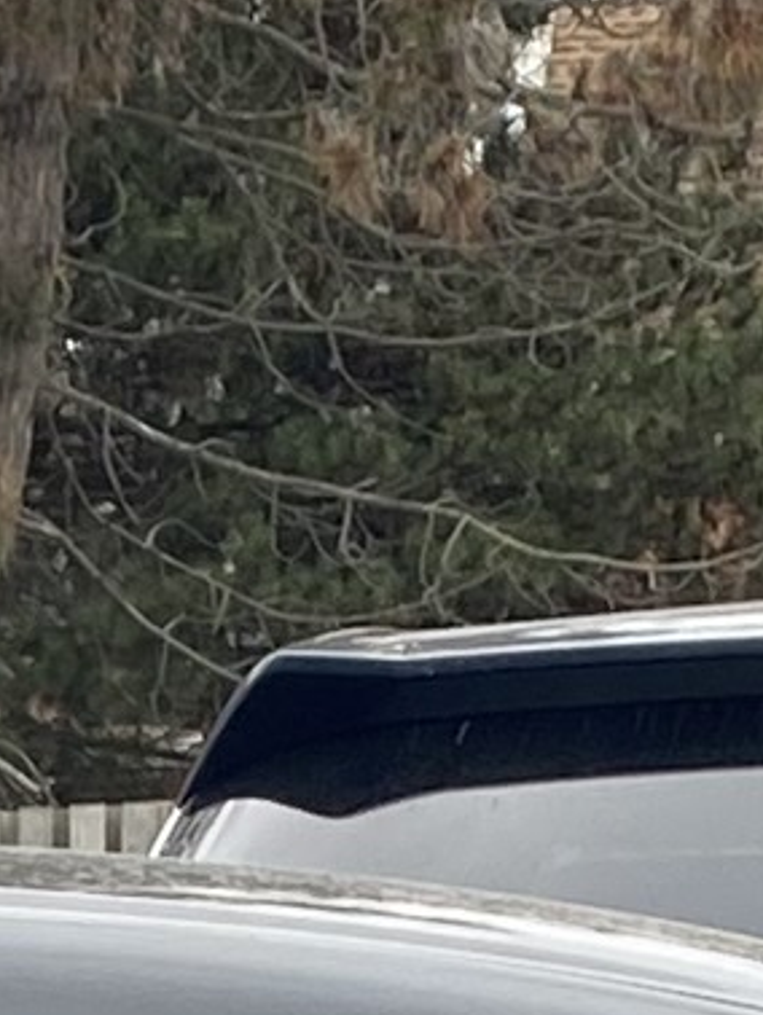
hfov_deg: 5.2
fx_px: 8132
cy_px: 2795
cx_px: -997
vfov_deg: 6.6
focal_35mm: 277
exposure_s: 1/125
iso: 32
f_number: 1.8
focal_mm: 4.25
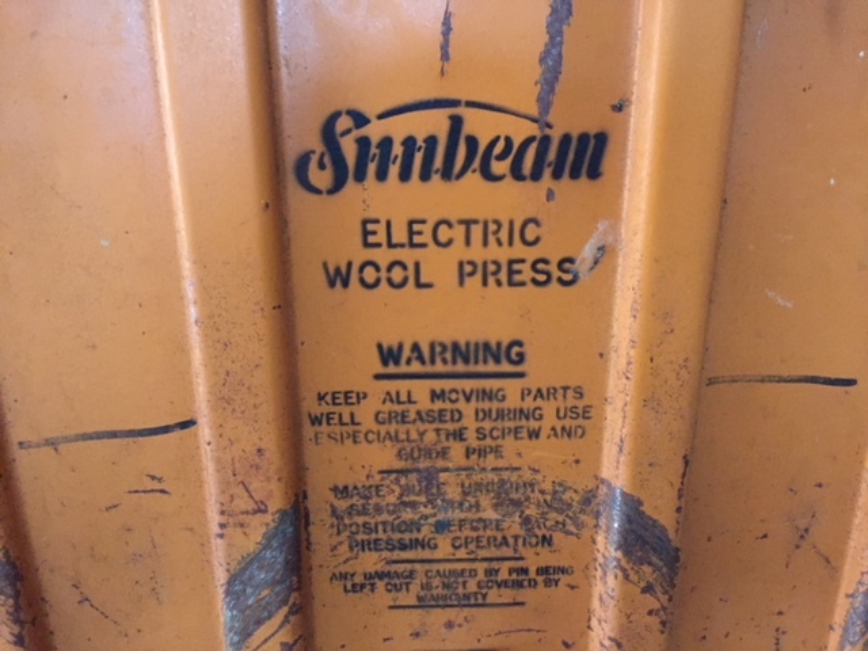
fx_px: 727
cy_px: 326
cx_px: 434
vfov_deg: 48.2
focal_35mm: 29
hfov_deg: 61.7
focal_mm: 4.15
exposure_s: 1/17
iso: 400
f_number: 2.2
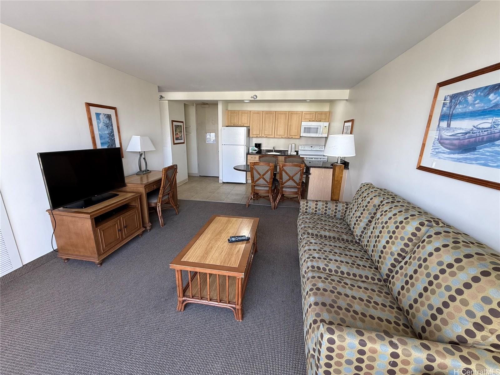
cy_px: 188
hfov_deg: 102.1
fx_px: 202
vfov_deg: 85.7
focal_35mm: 14
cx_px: 250
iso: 160
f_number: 2.2
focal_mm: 2.22
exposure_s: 1/120
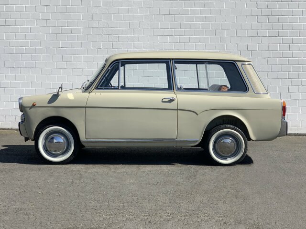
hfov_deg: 36.8
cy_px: 114
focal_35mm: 52
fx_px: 460
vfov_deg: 28.0
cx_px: 153
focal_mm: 6
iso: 16
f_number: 2.4
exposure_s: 1/1453
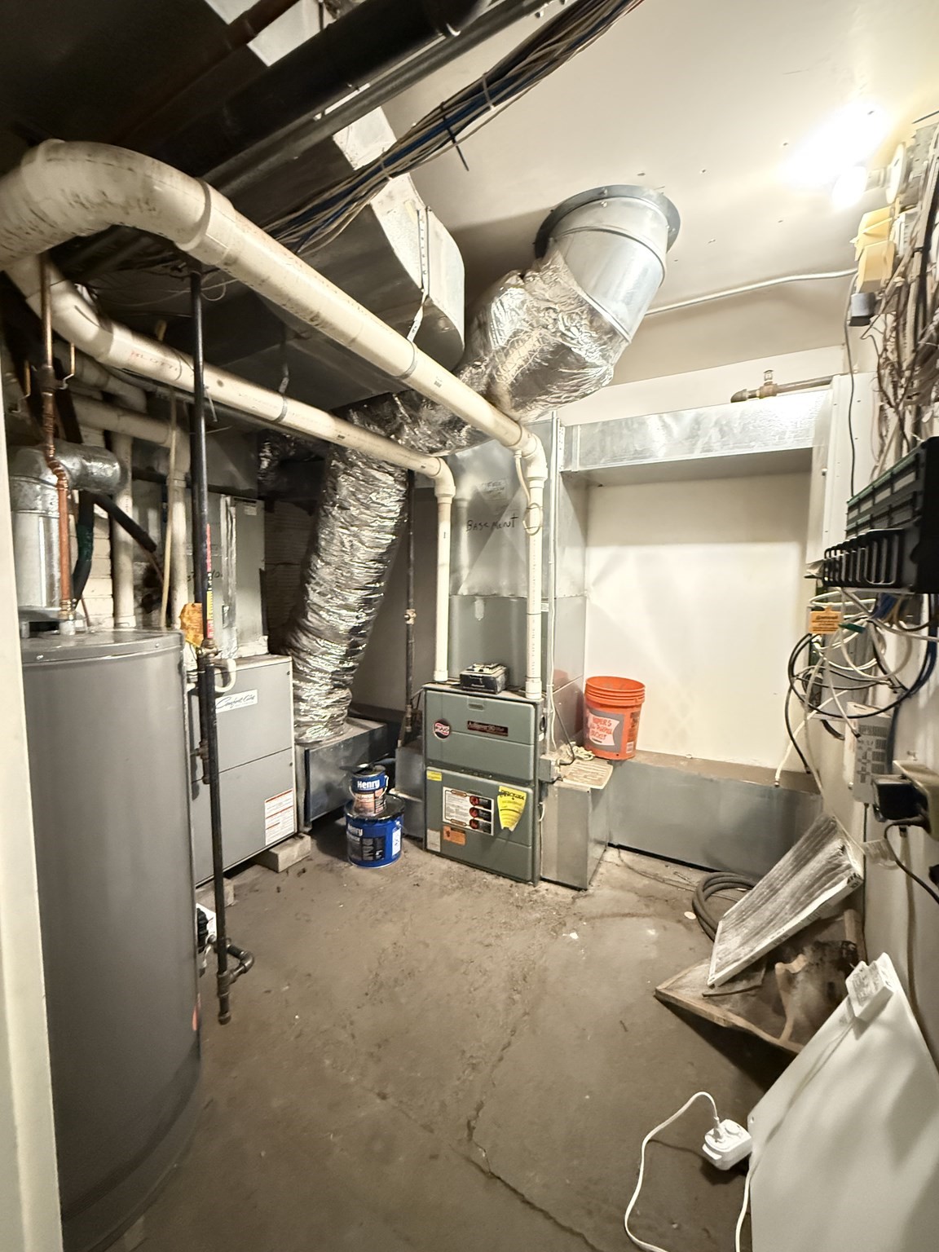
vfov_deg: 102.1
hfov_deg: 85.7
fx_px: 506
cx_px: 470
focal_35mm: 14
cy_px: 626
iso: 2500
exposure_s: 1/24
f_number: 2.2
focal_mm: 2.22
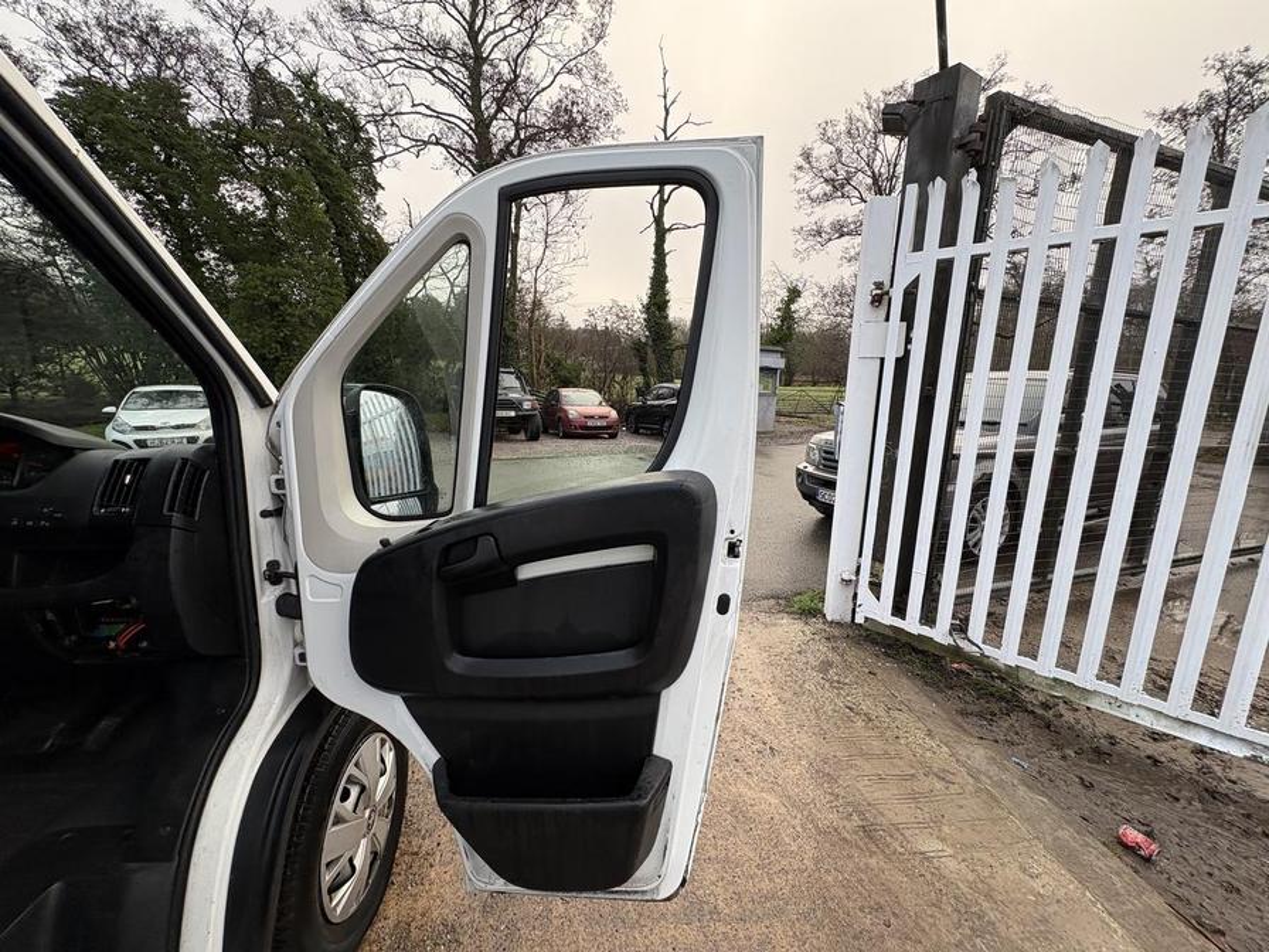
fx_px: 513
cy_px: 476
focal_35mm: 14
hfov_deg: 102.1
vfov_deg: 85.7
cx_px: 634
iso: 40
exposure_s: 1/198
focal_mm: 2.22
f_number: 2.2
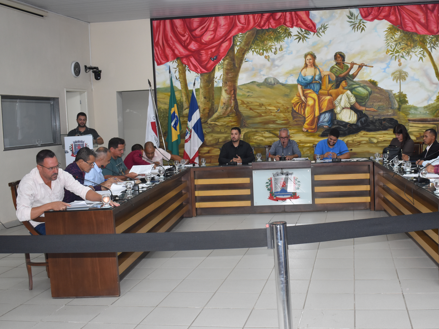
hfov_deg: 40.9
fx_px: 583
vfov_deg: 31.5
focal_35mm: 46
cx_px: 277
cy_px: 167
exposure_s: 1/100
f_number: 5
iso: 800
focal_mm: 24
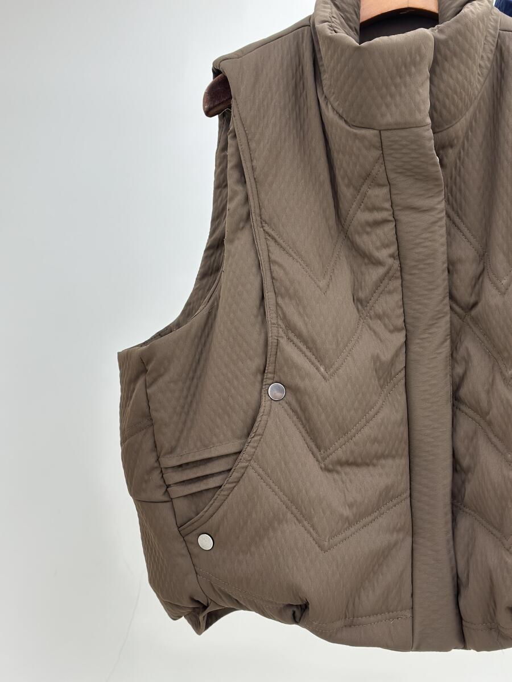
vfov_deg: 39.7
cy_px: 341
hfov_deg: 30.3
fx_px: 947
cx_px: 256
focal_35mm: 48
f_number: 1.78
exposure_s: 1/310
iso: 80
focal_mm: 6.86
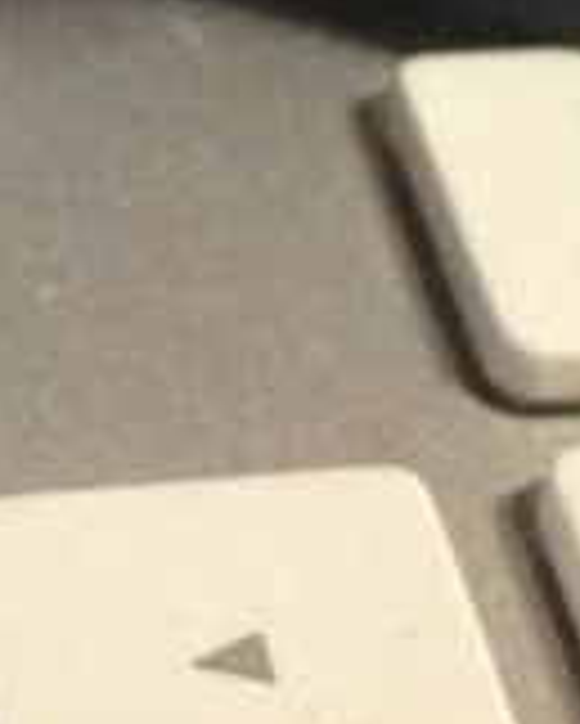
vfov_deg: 8.2
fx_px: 4395
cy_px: -1376
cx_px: -13
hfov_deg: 7.5
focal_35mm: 205
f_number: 2.4
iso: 250
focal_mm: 4.12
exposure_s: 1/20
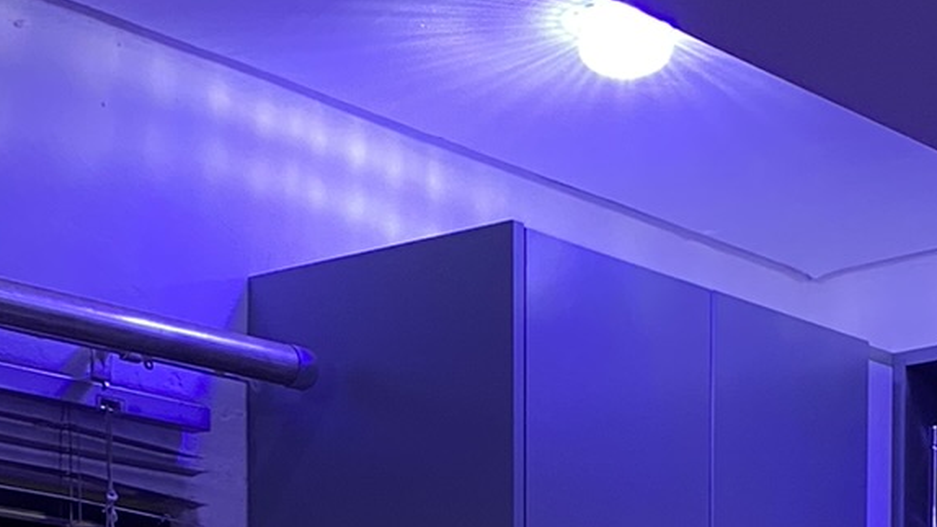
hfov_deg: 21.1
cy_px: 959
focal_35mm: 101
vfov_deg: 11.2
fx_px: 2510
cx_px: 531
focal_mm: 4.25
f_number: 1.8
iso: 160
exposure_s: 1/50
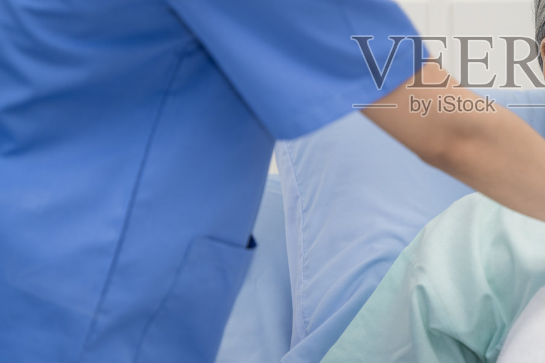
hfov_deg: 16.5
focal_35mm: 123
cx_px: 452
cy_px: 77
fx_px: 1862
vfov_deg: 11.1
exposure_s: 1/200
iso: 200
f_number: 2.8
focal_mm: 70
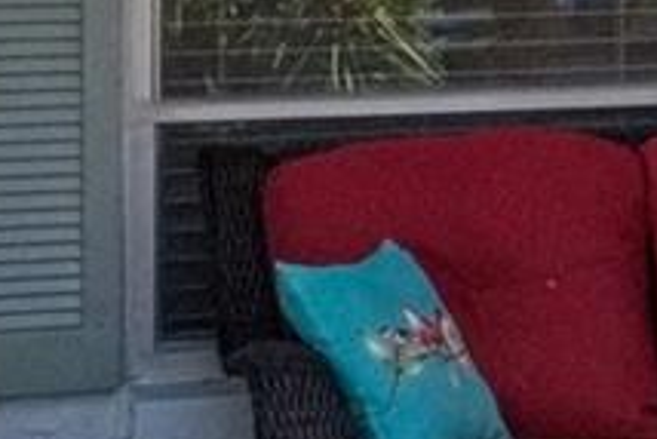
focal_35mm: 224
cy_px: -212
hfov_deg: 7.9
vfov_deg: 6.1
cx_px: 1971
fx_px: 4091
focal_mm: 20
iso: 800
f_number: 8
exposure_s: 1/640
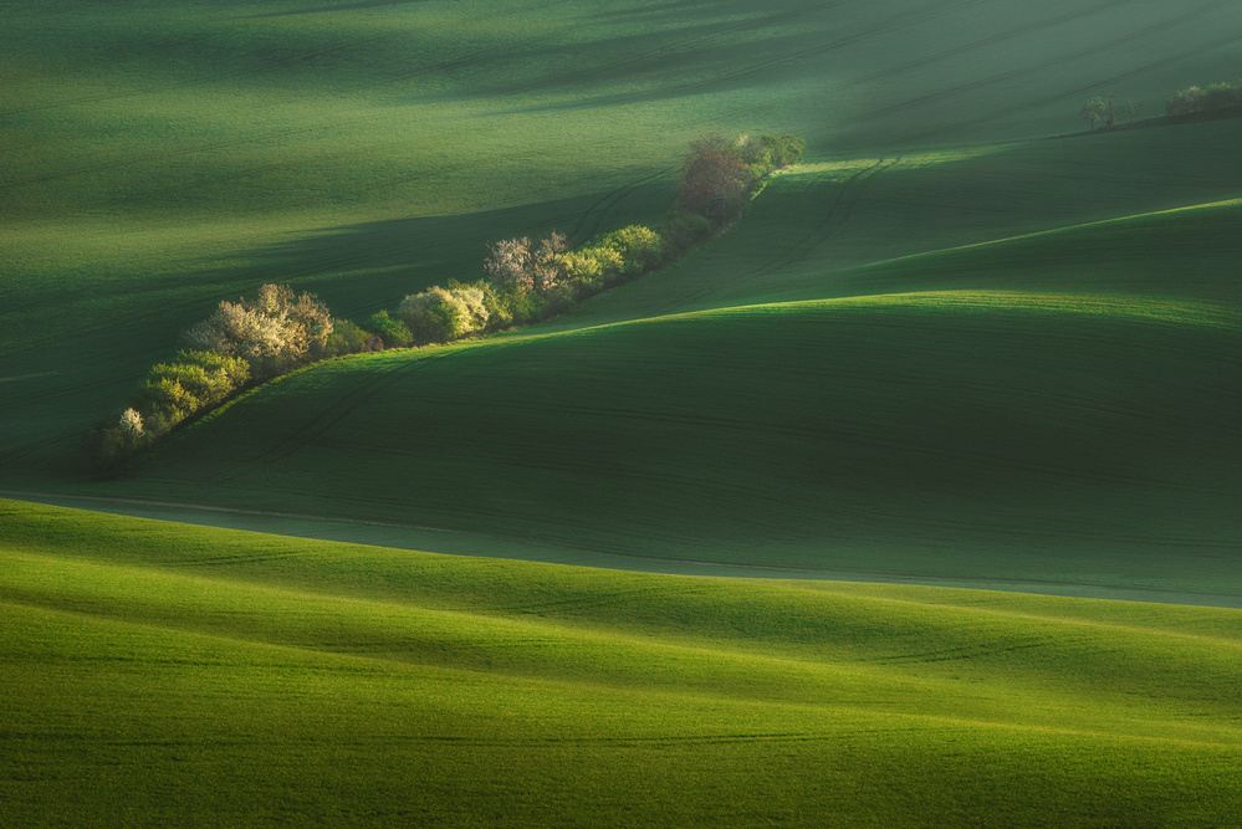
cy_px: 414
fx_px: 7938
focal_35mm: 230
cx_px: 621
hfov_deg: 8.9
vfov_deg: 6.0
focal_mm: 230
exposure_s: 1/80
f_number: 11
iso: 100
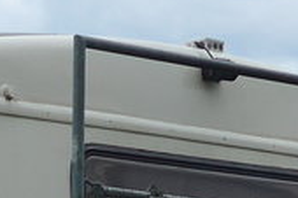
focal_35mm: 213
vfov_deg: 6.2
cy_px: 443
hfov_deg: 9.4
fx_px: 1761
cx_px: -160
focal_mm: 6
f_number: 2.8
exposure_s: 1/640
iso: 80
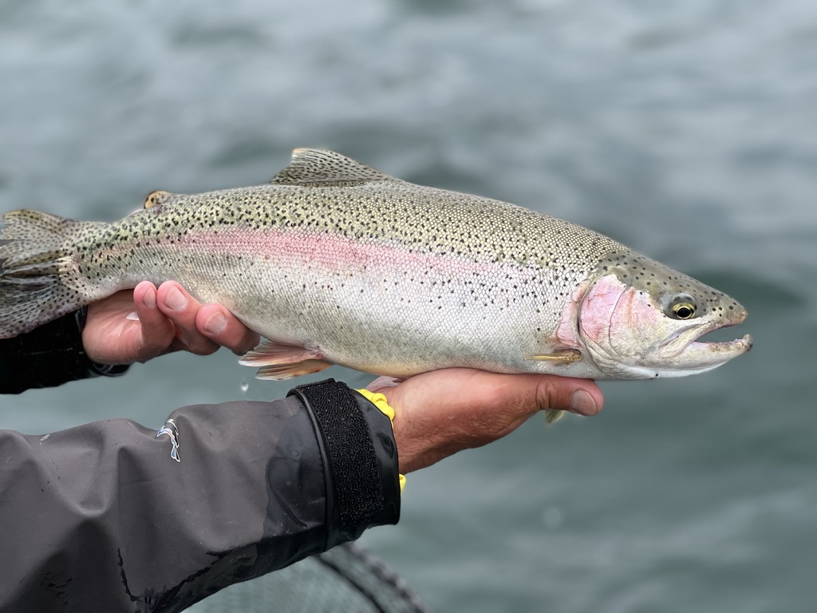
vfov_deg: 19.1
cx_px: 408
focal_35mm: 77
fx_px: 1817
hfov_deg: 25.3
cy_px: 306
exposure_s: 1/274
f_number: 2.8
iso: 25
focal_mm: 9
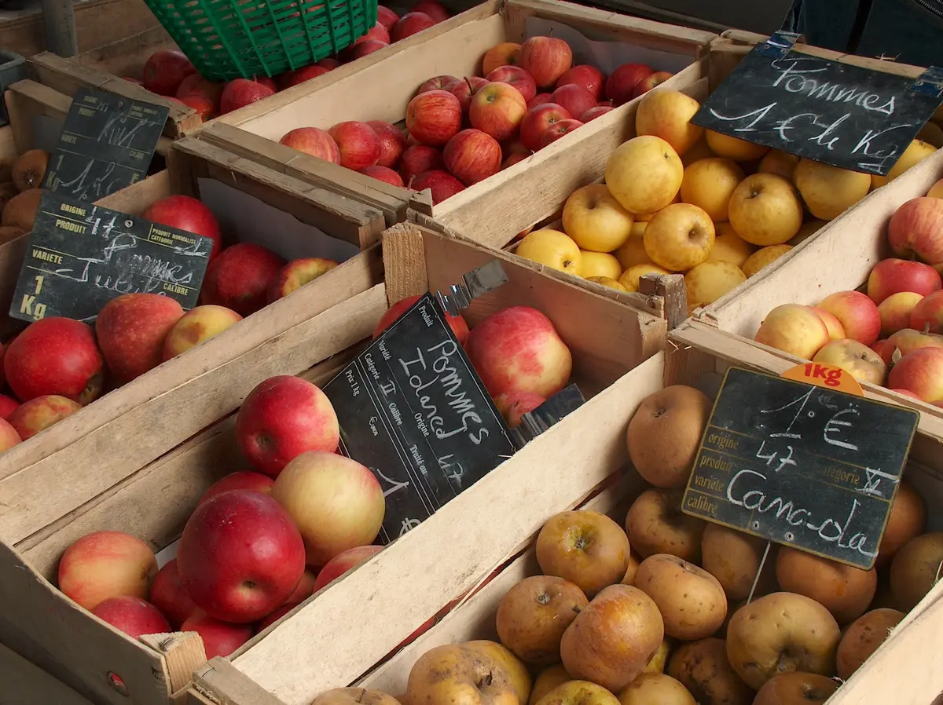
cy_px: 352
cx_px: 472
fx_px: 1660
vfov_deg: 24.0
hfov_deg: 31.7
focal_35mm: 61
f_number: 6.9
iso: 175
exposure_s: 1/96.1
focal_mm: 12.53
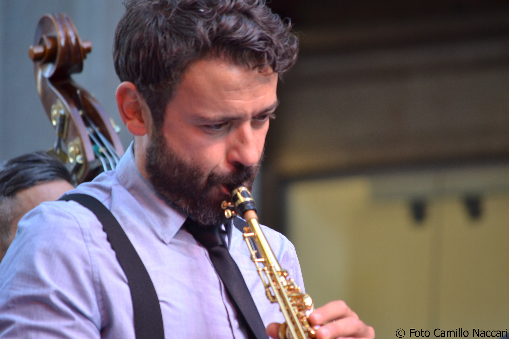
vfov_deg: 5.2
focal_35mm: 262
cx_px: 254
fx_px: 3711
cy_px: 170
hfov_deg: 7.8
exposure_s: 1/125
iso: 800
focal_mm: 175
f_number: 5.3
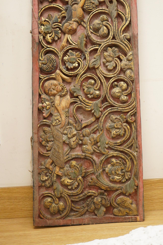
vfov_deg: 43.6
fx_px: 306
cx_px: 82
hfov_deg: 29.9
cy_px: 122
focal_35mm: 45
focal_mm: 30
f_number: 3.5
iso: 2500
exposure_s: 1/400
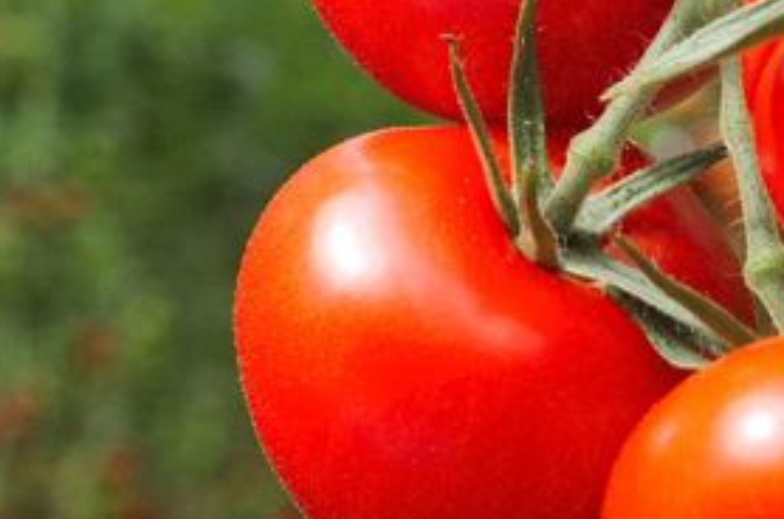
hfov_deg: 12.6
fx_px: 3542
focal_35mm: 163
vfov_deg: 8.3
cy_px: -111
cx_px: 199
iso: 400
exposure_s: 1/500
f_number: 4.5
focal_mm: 24
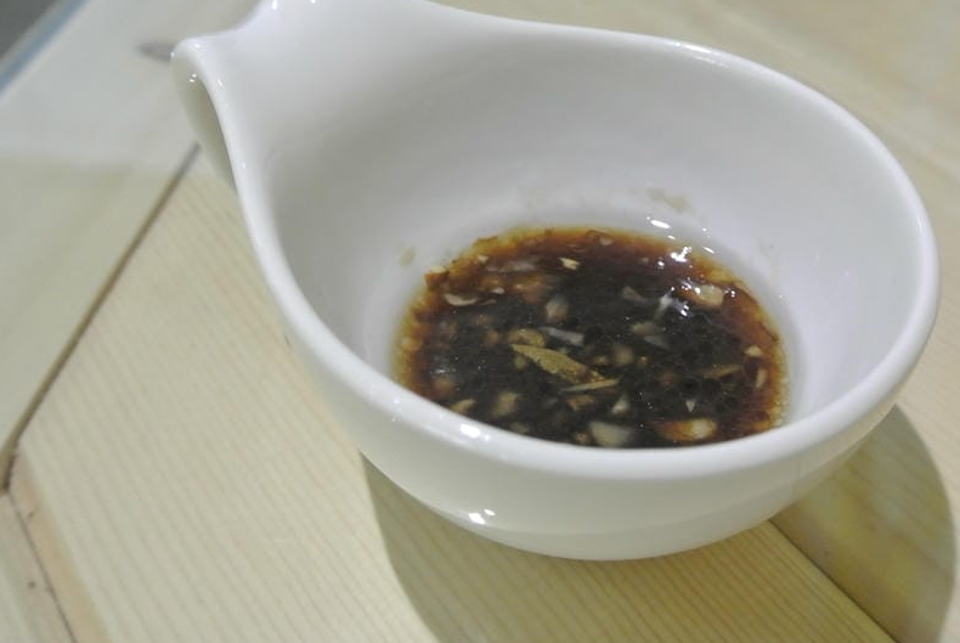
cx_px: 547
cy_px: 190
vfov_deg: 32.3
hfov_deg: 47.2
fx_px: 1095
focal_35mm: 41
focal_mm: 10
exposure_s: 1/30
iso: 800
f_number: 3.5
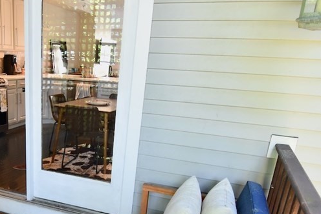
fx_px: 304
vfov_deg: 37.8
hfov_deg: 53.3
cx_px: 82
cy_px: 164
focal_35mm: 34
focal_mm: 11
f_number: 4.5
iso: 800
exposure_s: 1/80
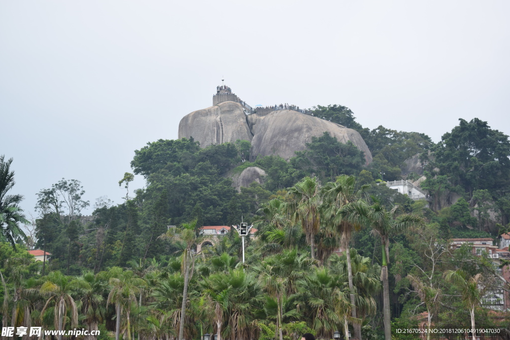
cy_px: 168
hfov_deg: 28.8
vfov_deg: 19.5
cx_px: 252
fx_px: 991
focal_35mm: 70
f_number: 6.3
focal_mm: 46
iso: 160
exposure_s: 1/400
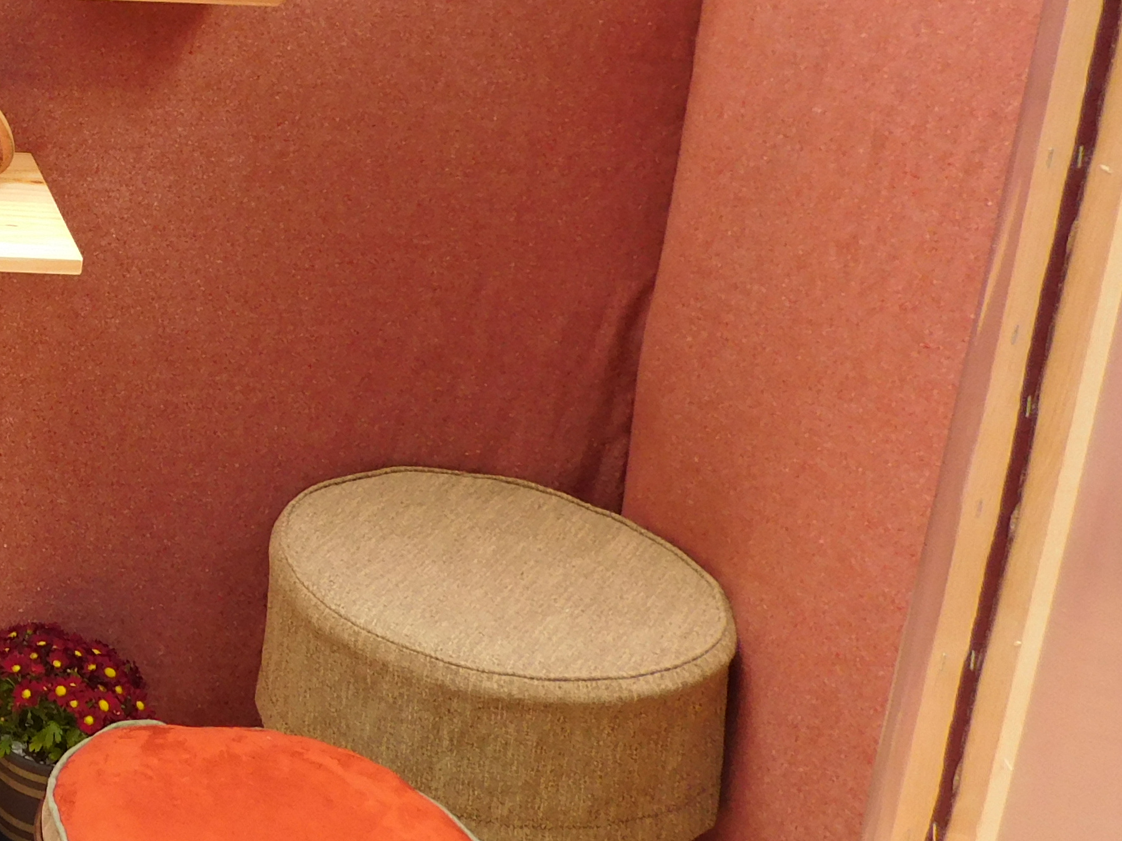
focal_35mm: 59
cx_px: -317
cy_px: 164
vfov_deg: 24.4
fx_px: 1912
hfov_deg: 27.6
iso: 125
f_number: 3
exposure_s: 1/80
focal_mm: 4
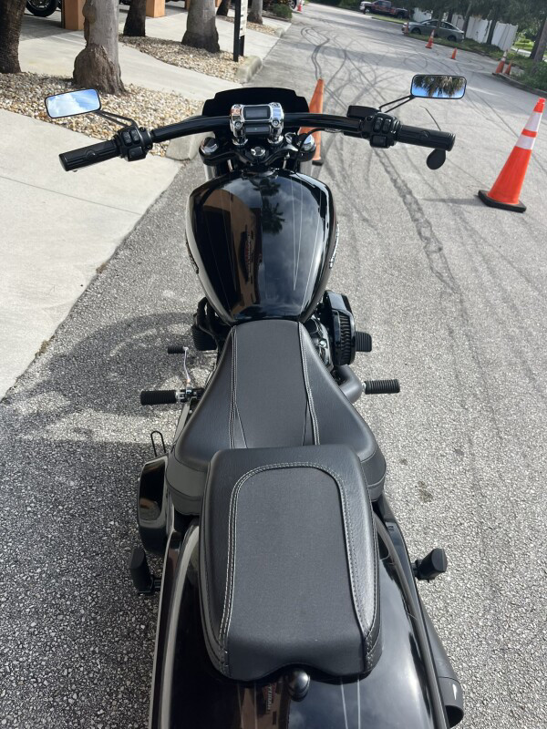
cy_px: 364
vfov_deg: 67.3
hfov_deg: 53.1
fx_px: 548
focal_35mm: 26
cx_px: 274
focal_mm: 5.1
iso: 50
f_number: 1.6
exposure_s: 1/1441
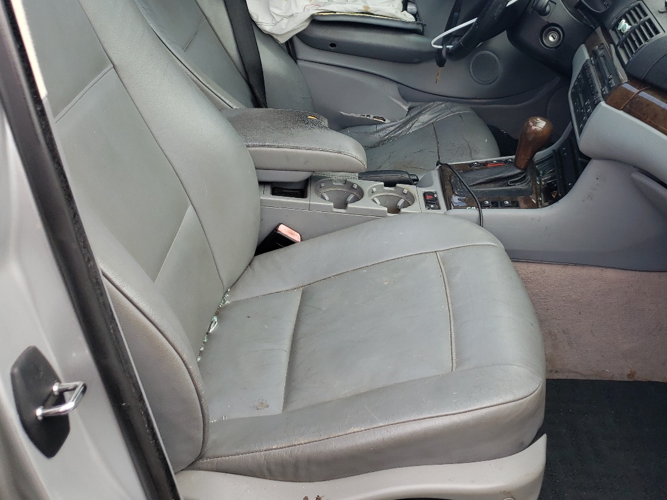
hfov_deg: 47.9
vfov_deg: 37.4
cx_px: 460
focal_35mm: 38
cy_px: 174
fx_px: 732
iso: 50
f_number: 1.5
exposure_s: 1/667
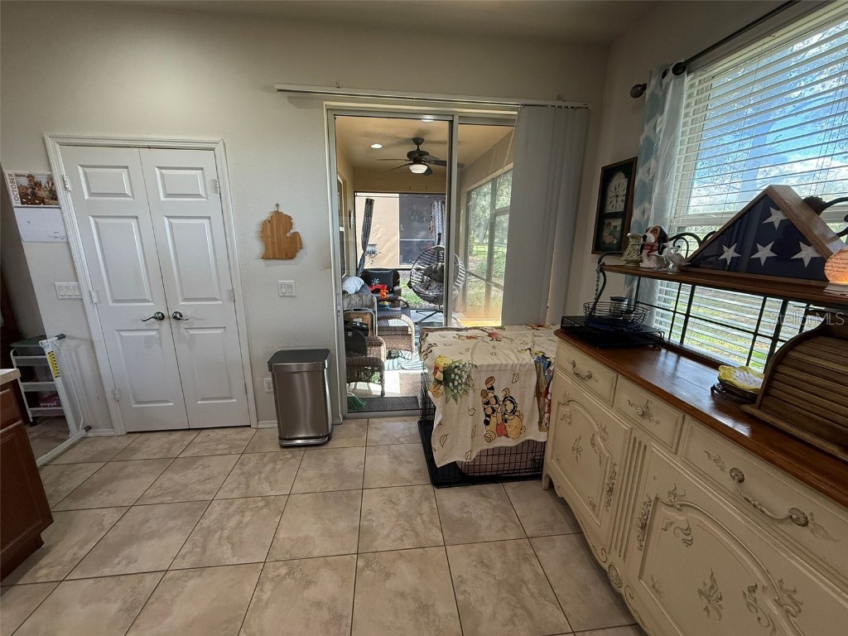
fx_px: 343
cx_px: 424
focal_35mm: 14
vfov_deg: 85.7
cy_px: 318
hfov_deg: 102.1
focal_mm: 2.22
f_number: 2.2
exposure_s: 1/120
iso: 200
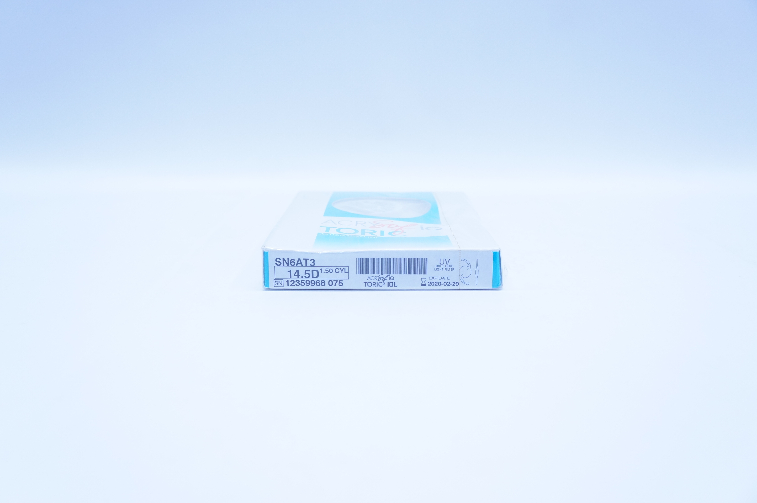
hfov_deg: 57.3
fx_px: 693
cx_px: 378
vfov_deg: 39.9
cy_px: 252
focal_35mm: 33
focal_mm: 22
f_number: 4.5
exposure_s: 1/250
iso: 800
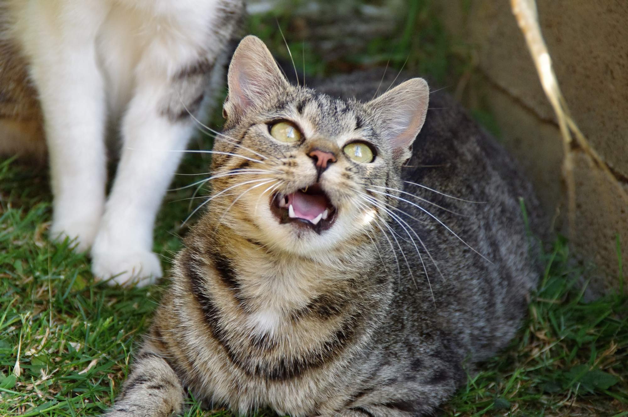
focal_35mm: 222
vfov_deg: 6.2
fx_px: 3868
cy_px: 208
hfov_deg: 9.3
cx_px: 314
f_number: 8
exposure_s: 1/500
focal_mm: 148
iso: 1600
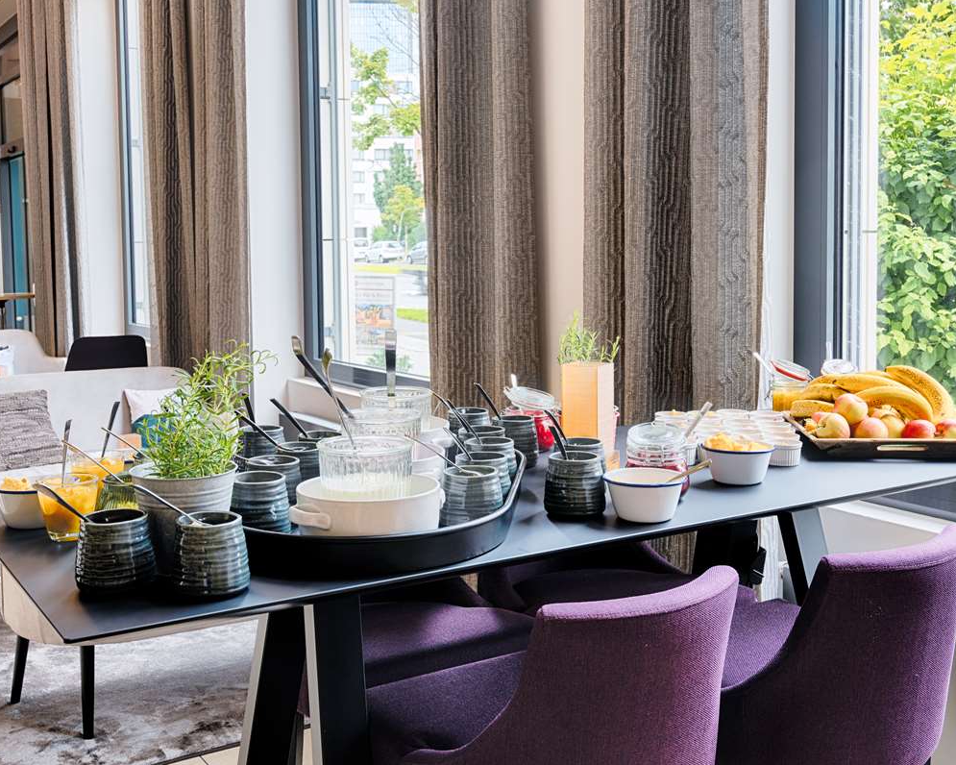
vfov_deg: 35.8
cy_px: 308
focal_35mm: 42
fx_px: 1180
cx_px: 464
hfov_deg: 44.1
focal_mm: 29.5
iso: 100
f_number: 8
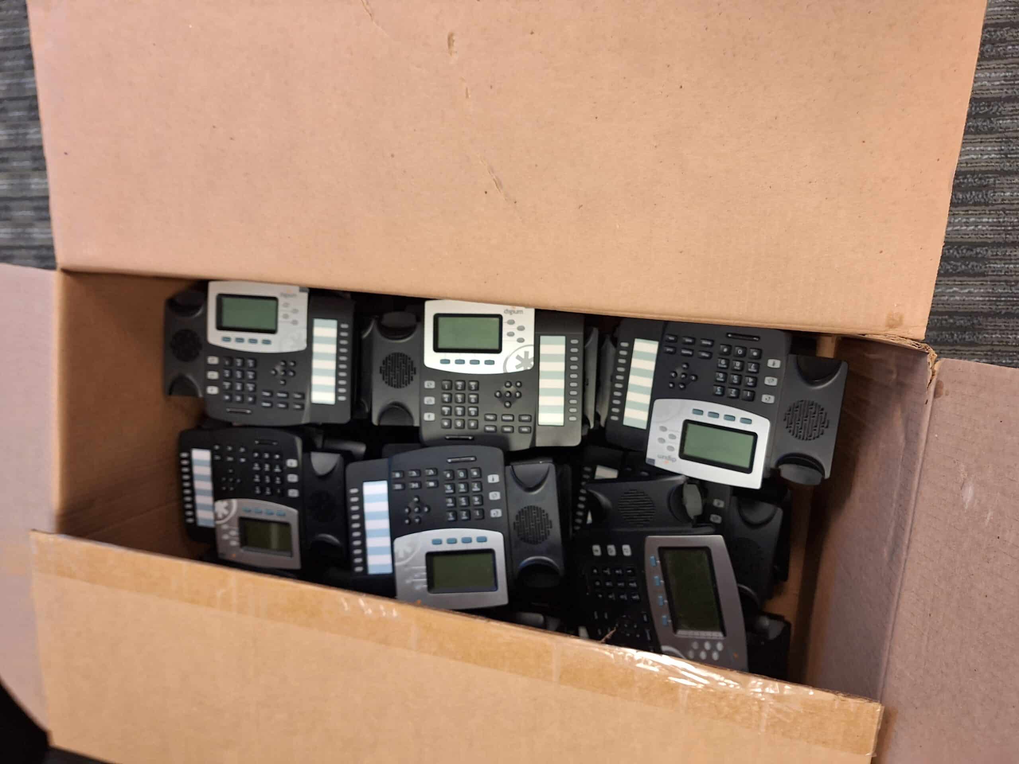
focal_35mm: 23
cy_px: 382
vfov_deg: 58.9
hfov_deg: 73.9
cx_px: 510
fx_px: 677
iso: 125
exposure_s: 1/40
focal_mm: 5.54
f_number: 1.8
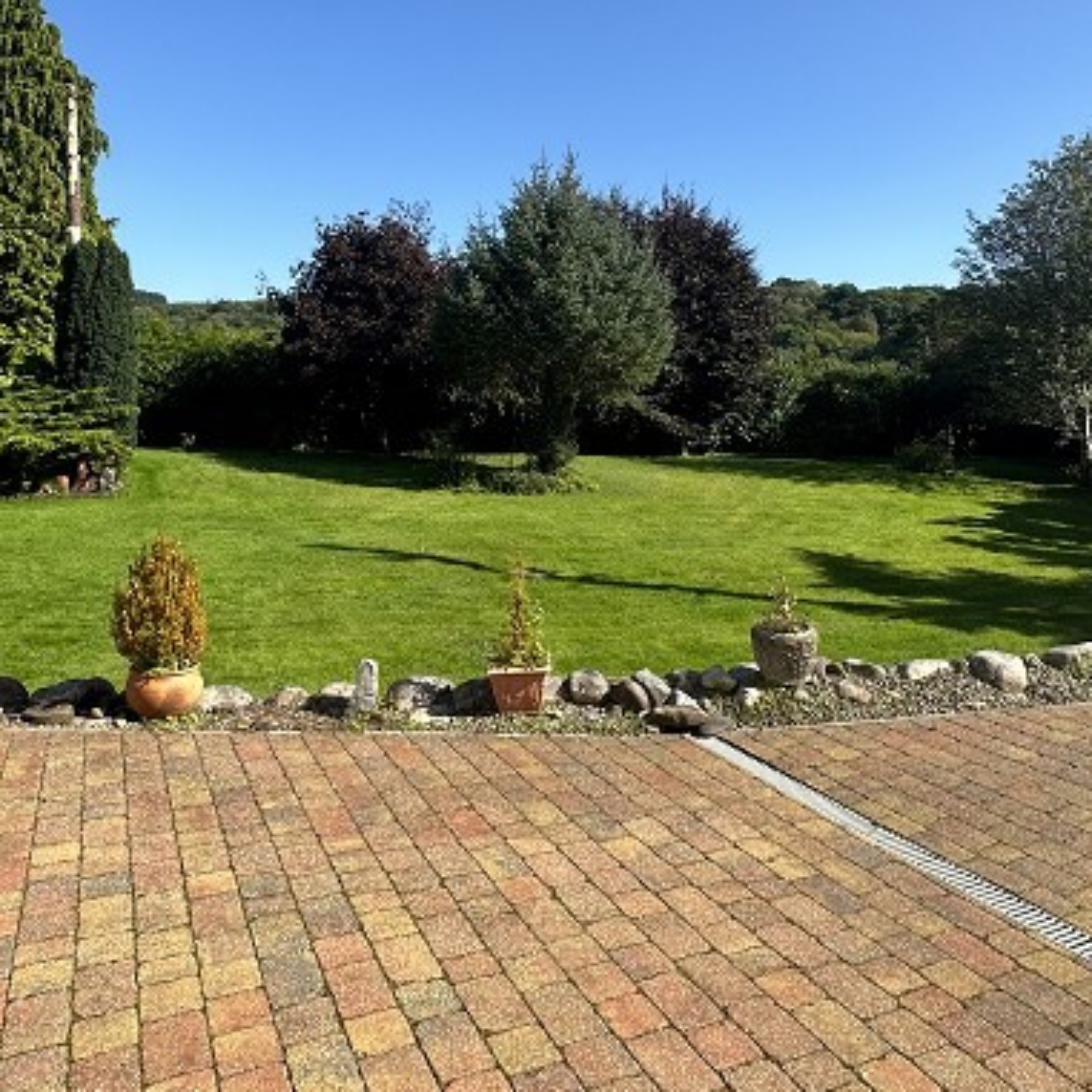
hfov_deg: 60.9
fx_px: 928
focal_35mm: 26
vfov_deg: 60.5
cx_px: 545
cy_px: 444
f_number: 2.2
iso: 50
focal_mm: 2.22
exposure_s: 1/1147
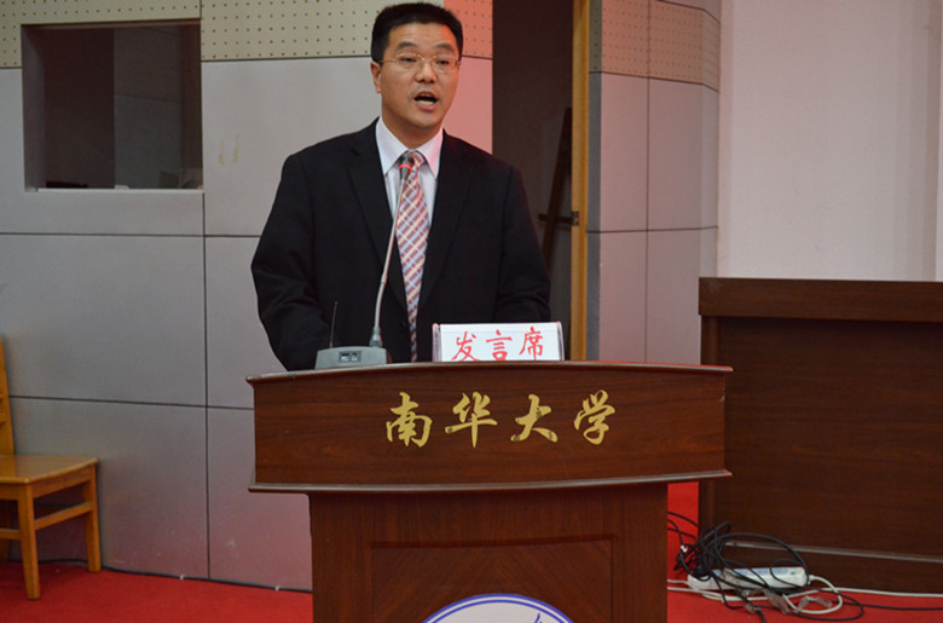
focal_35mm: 54
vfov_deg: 24.9
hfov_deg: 37.0
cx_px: 472
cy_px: 312
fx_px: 1410
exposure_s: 1/25
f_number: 5
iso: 3200
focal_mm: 36
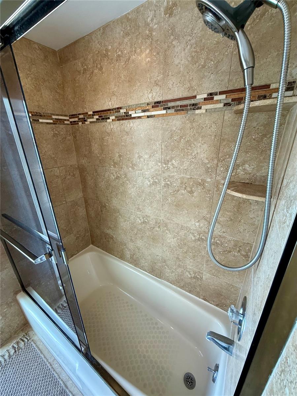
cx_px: 148
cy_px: 198
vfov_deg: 102.1
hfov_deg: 85.7
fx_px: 160
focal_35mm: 14
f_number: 2.2
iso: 200
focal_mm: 2.22
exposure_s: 1/120
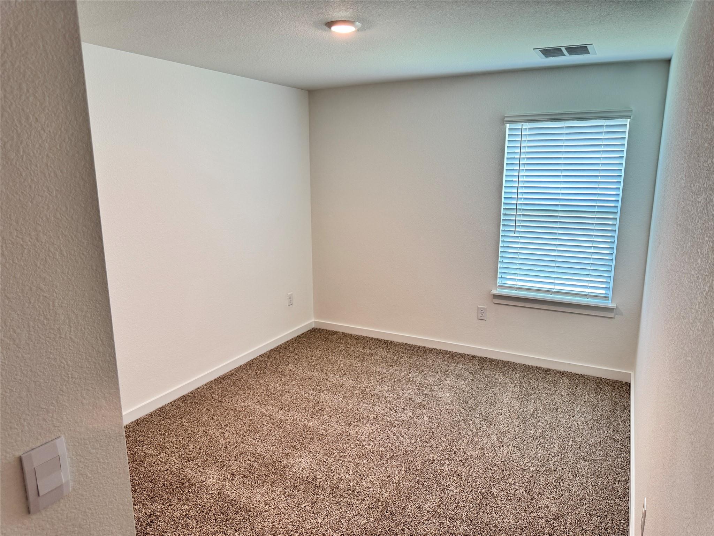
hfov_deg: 71.6
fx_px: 495
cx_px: 357
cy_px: 268
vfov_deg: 56.8
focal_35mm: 24
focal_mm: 6.76
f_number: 1.78
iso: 125
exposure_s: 1/60
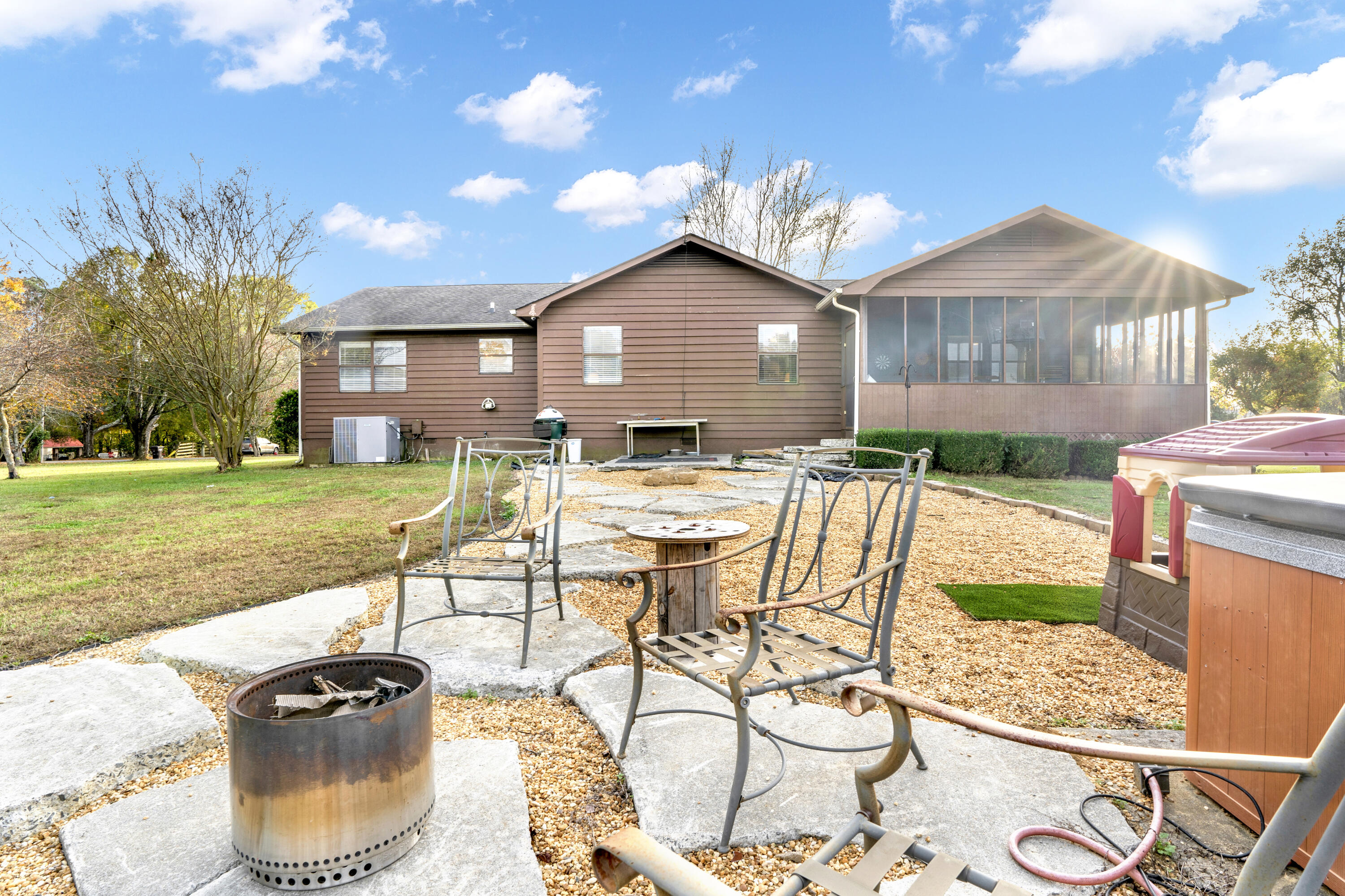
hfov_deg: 90.0
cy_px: 448
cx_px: 672
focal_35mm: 18
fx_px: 672
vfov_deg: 67.3
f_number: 10
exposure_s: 1/15
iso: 100
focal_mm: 18
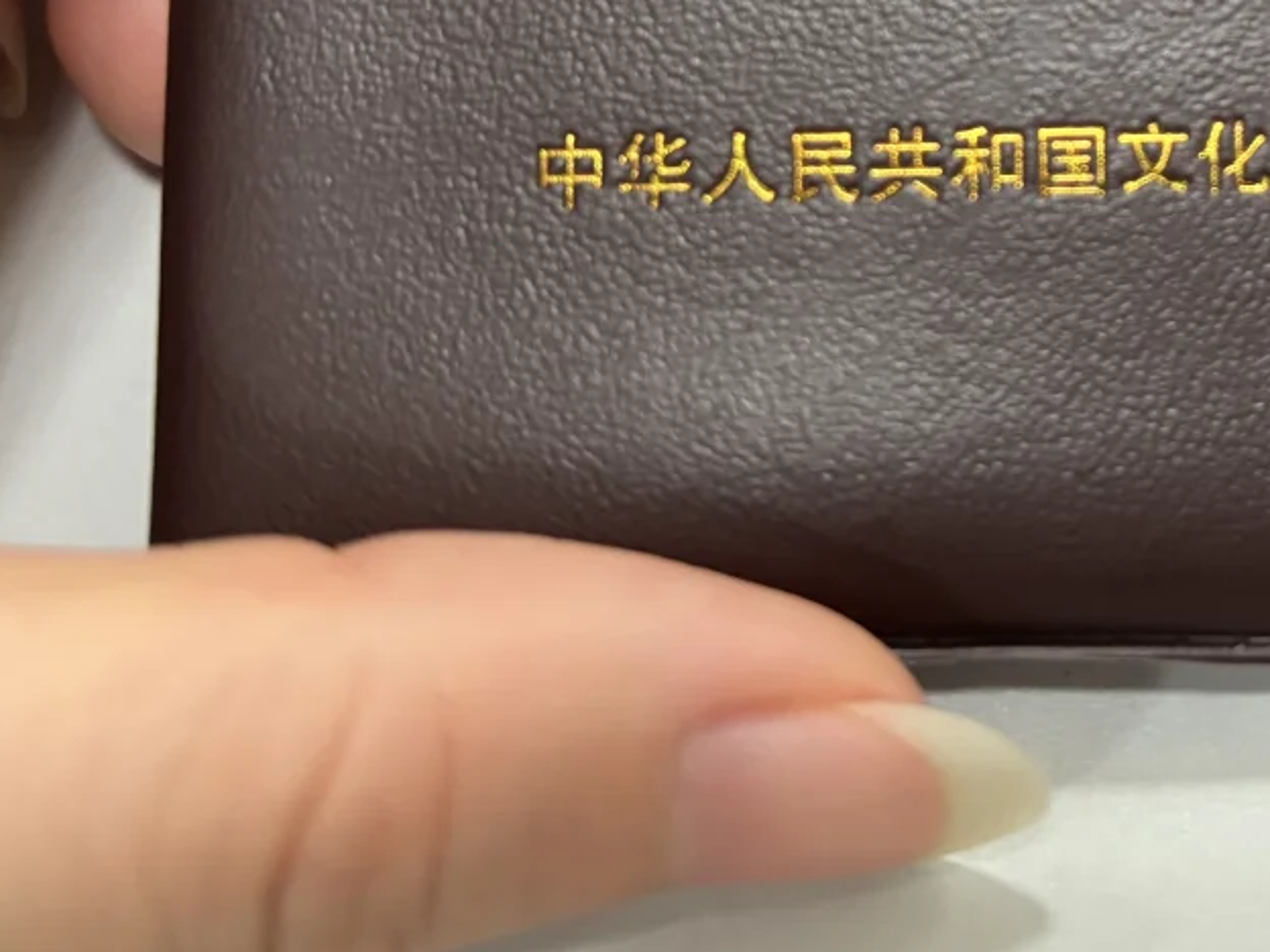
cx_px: 1156
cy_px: -14
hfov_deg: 30.7
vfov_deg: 23.3
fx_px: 2201
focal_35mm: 60
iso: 400
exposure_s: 1/50
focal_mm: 5.96
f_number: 1.6
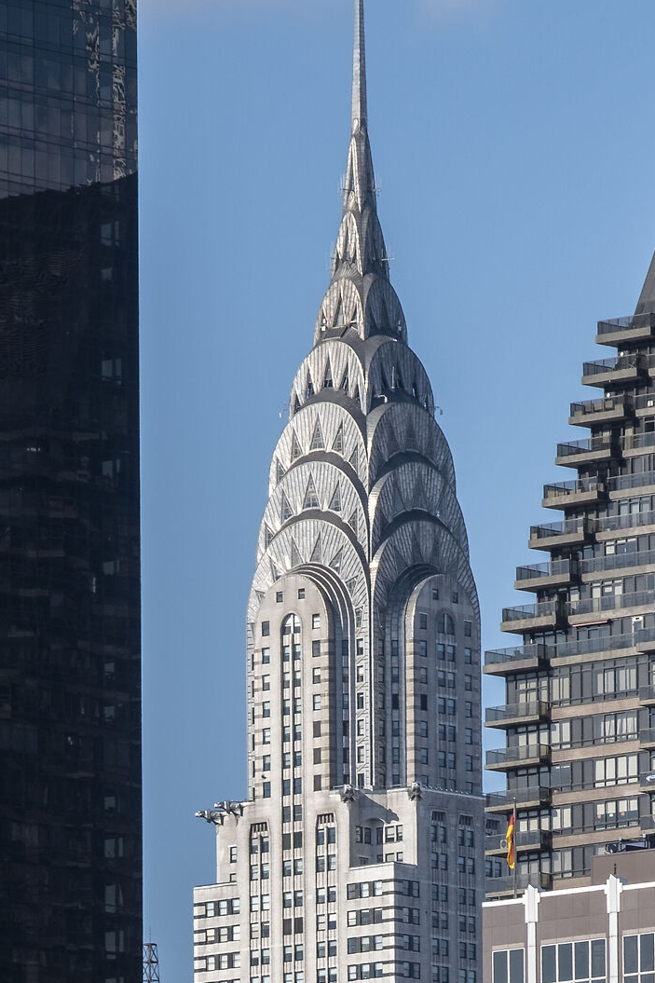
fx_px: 12612
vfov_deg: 4.5
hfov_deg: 3.0
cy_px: 1077
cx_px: 263
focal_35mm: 462
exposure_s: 1/160
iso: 200
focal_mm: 135
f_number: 11
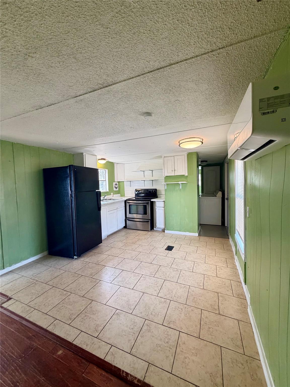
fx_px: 156
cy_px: 194
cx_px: 145
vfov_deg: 102.1
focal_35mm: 14
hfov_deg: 85.7
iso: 200
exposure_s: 1/120
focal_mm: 2.22
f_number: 2.2
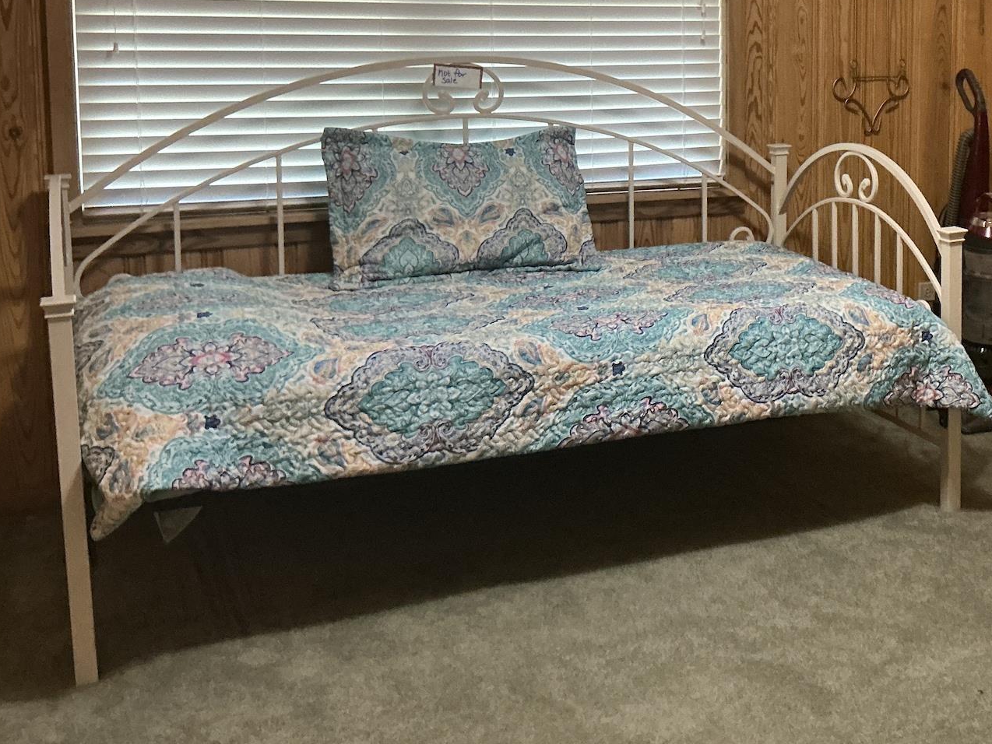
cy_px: 165
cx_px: 786
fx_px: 1290
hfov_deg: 40.4
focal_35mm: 45
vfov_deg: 31.5
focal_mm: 3
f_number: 1.8
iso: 250
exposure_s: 1/40
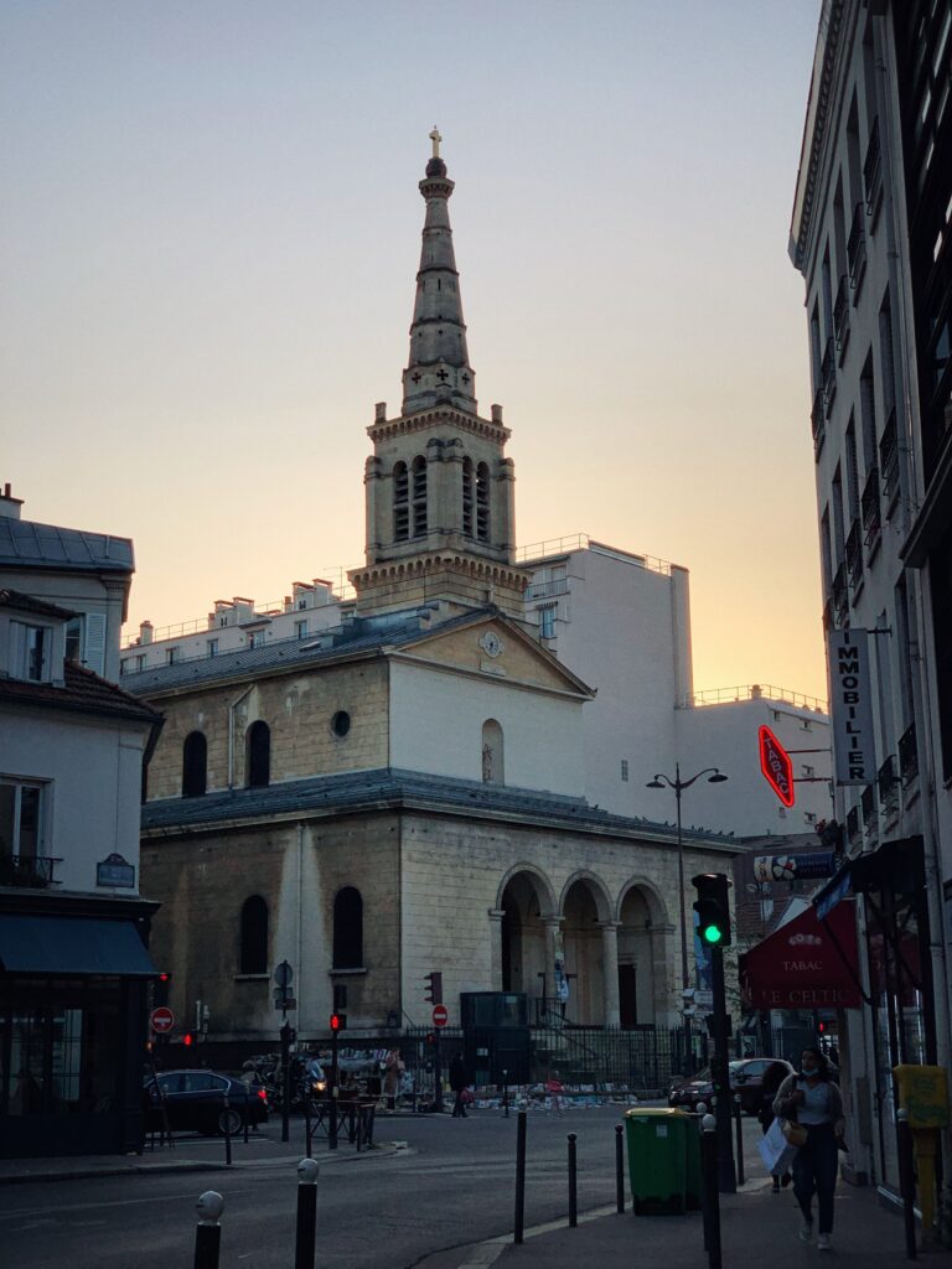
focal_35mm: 52
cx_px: 476
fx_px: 1907
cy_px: 634
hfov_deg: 28.0
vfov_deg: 36.8
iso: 16
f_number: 2.4
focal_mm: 6
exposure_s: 1/841
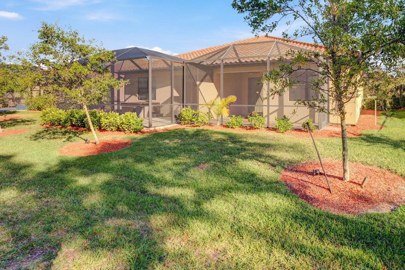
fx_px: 236
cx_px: 263
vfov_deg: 58.4
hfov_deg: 79.1
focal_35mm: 21
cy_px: 95
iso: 400
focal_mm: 16
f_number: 9
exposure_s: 1/500
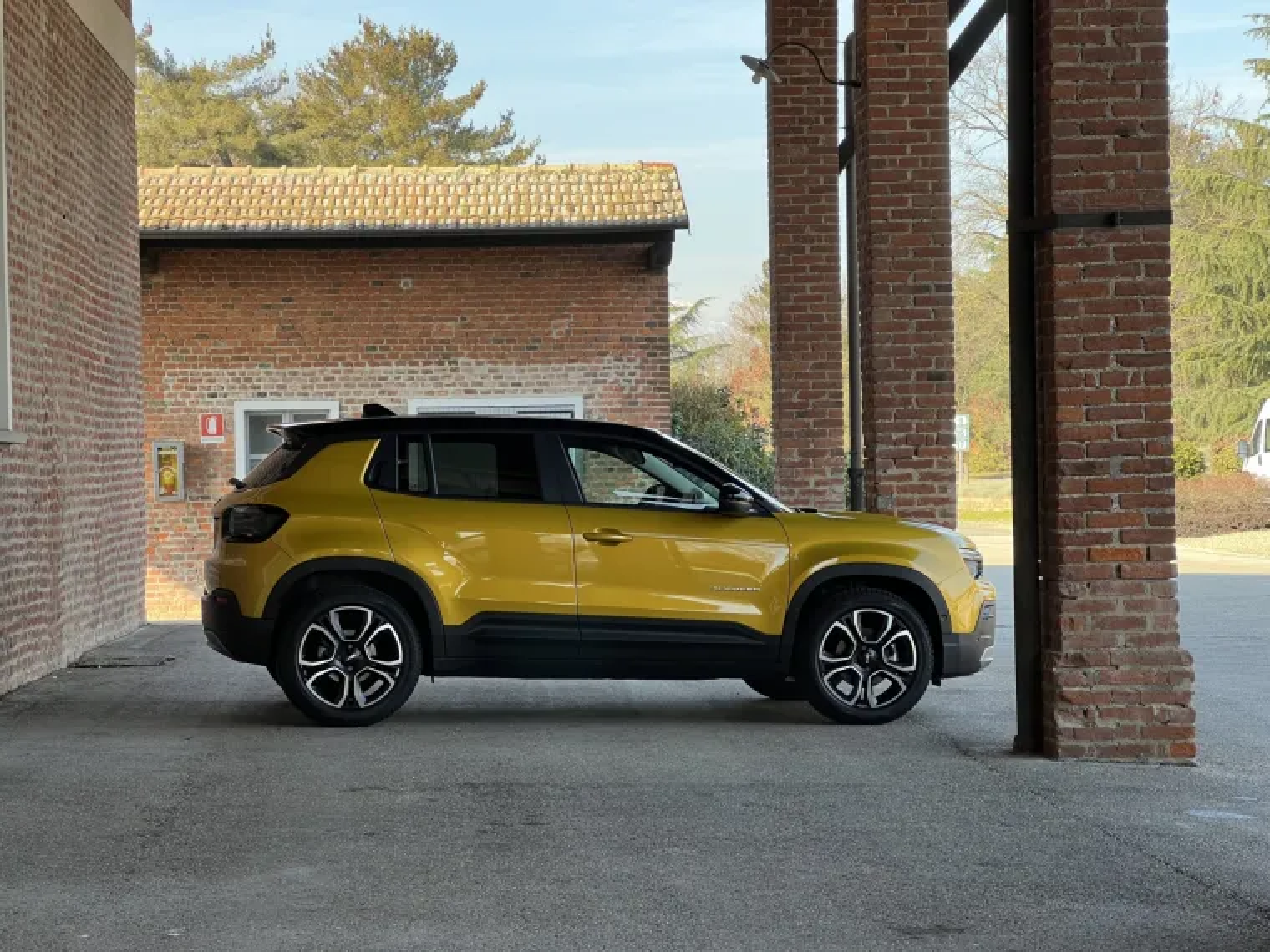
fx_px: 2825
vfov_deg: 19.1
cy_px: 476
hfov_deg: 25.3
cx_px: 635
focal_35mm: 77
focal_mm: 9
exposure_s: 1/109
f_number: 2.8
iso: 32
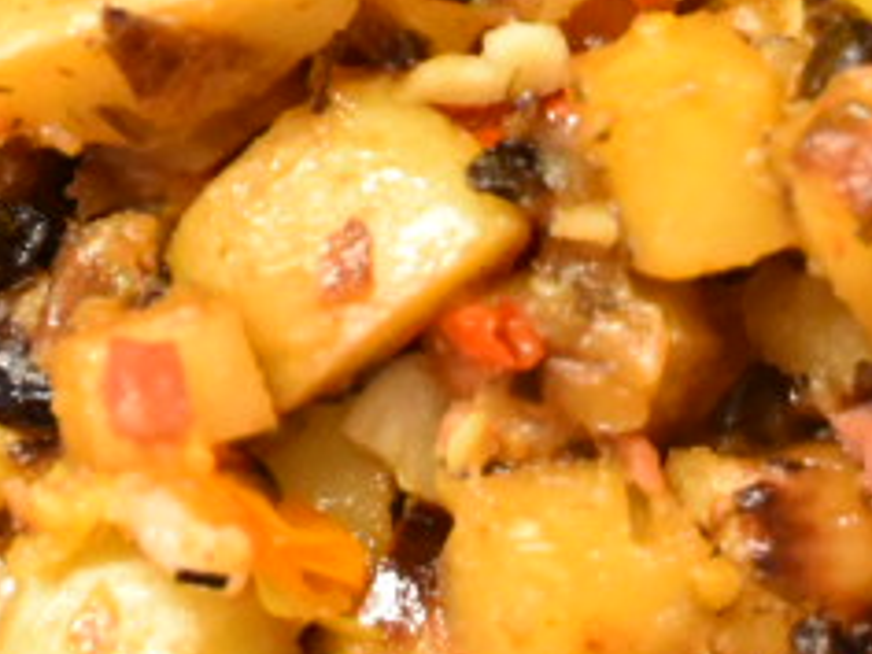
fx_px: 4988
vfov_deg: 7.4
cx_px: 310
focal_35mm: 198
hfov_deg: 10.0
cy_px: -340
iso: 3200
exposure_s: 1/60
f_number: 3.5
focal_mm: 20
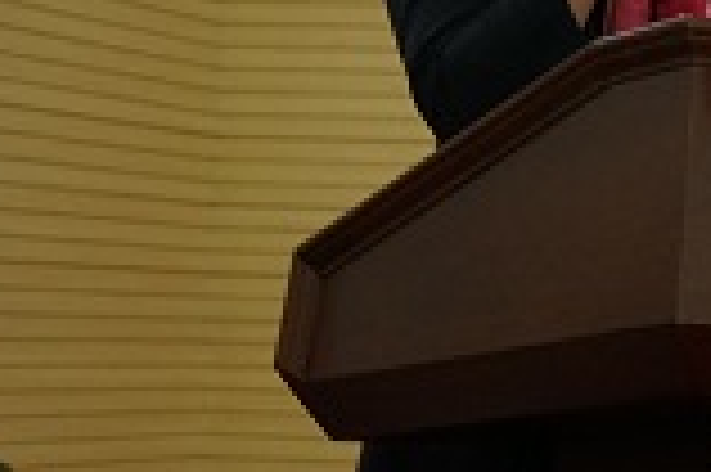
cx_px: 824
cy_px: -124
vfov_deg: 6.1
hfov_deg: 9.2
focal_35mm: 222
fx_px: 4380
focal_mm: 70
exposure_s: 1/160
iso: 1600
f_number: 5.6
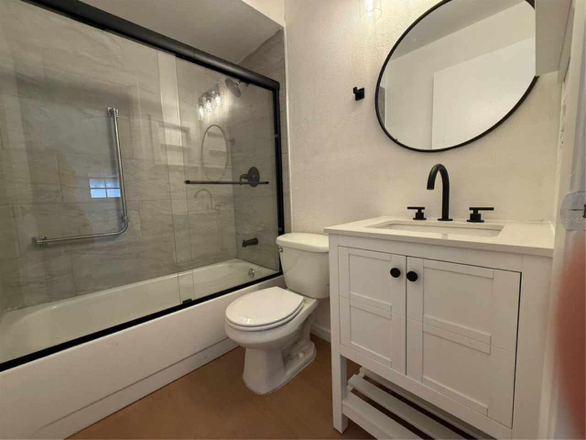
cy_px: 220
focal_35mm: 14
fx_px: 237
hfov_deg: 102.1
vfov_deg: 85.7
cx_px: 293
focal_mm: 2.22
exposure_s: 1/120
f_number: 2.2
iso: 250
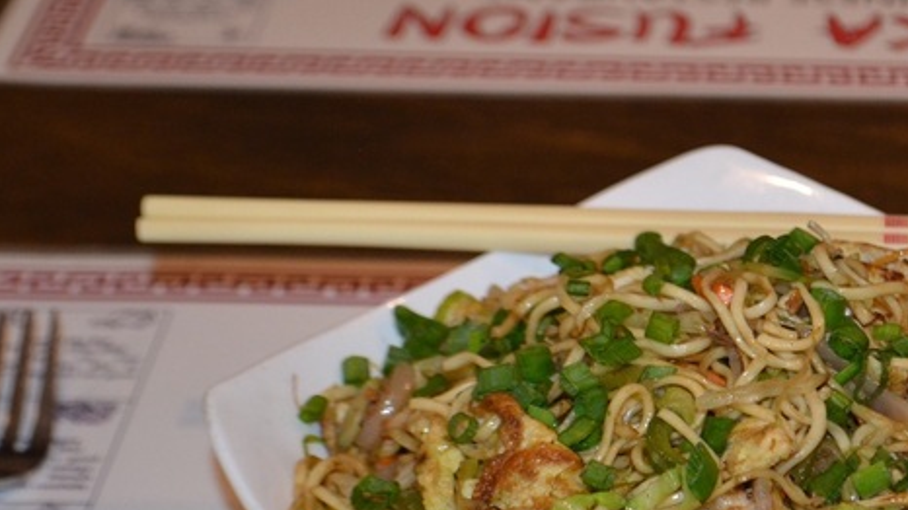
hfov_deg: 18.1
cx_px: 635
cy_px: 360
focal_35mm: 118
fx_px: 2841
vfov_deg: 10.3
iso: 1400
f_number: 5.6
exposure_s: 1/60
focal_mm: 50
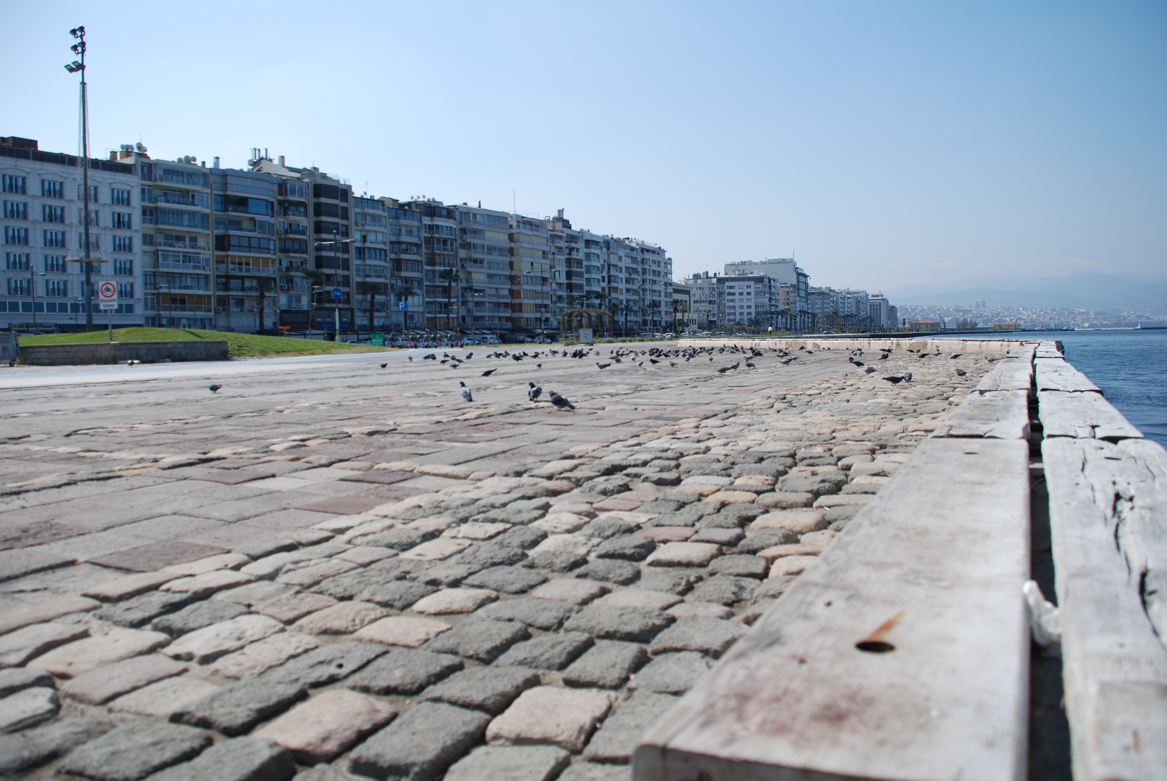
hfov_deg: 61.9
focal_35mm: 30
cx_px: 584
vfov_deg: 43.7
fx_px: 974
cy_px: 390
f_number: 4
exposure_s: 1/1000
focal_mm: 20
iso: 110
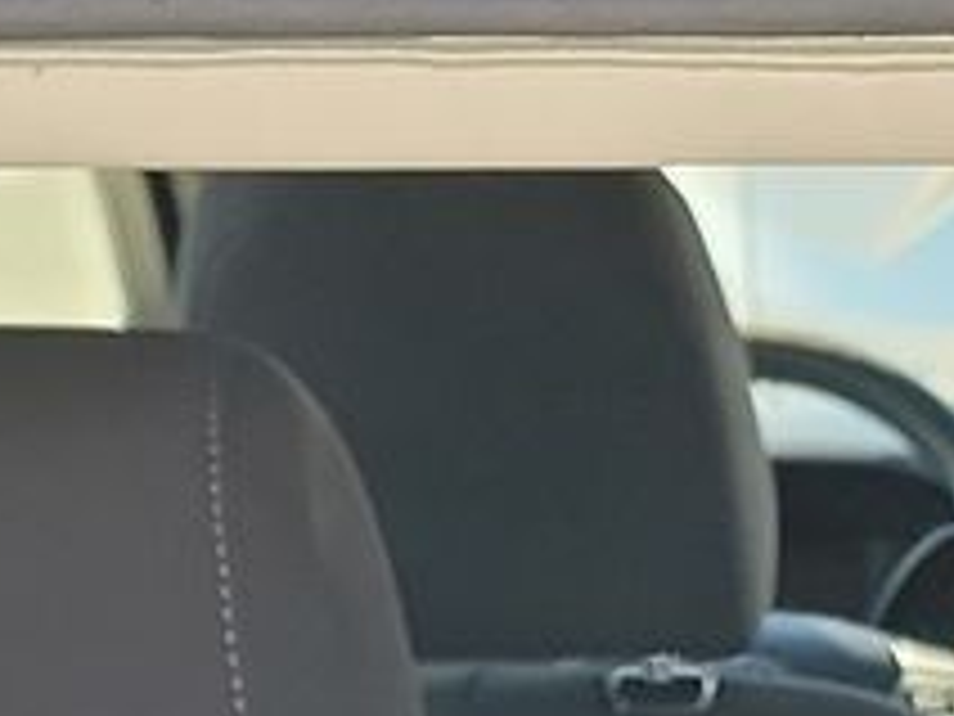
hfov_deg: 10.6
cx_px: 1368
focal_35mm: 181
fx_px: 4988
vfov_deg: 7.1
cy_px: 2360
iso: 92
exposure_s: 1/119
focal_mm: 6.7
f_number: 1.8
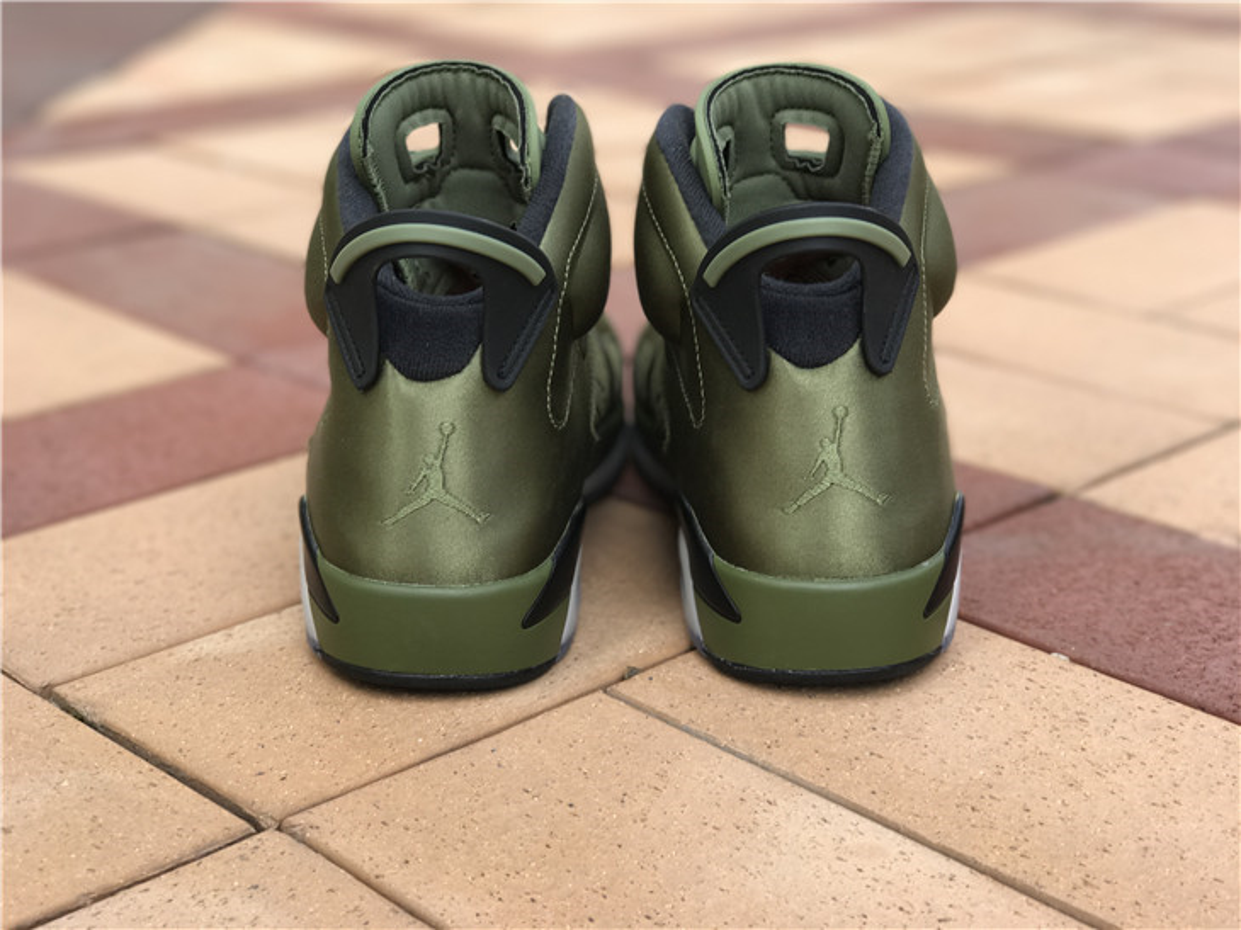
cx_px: 620
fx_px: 2043
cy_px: 465
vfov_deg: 25.6
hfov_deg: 33.8
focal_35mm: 57
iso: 20
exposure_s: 1/106
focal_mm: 6.6
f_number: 2.8
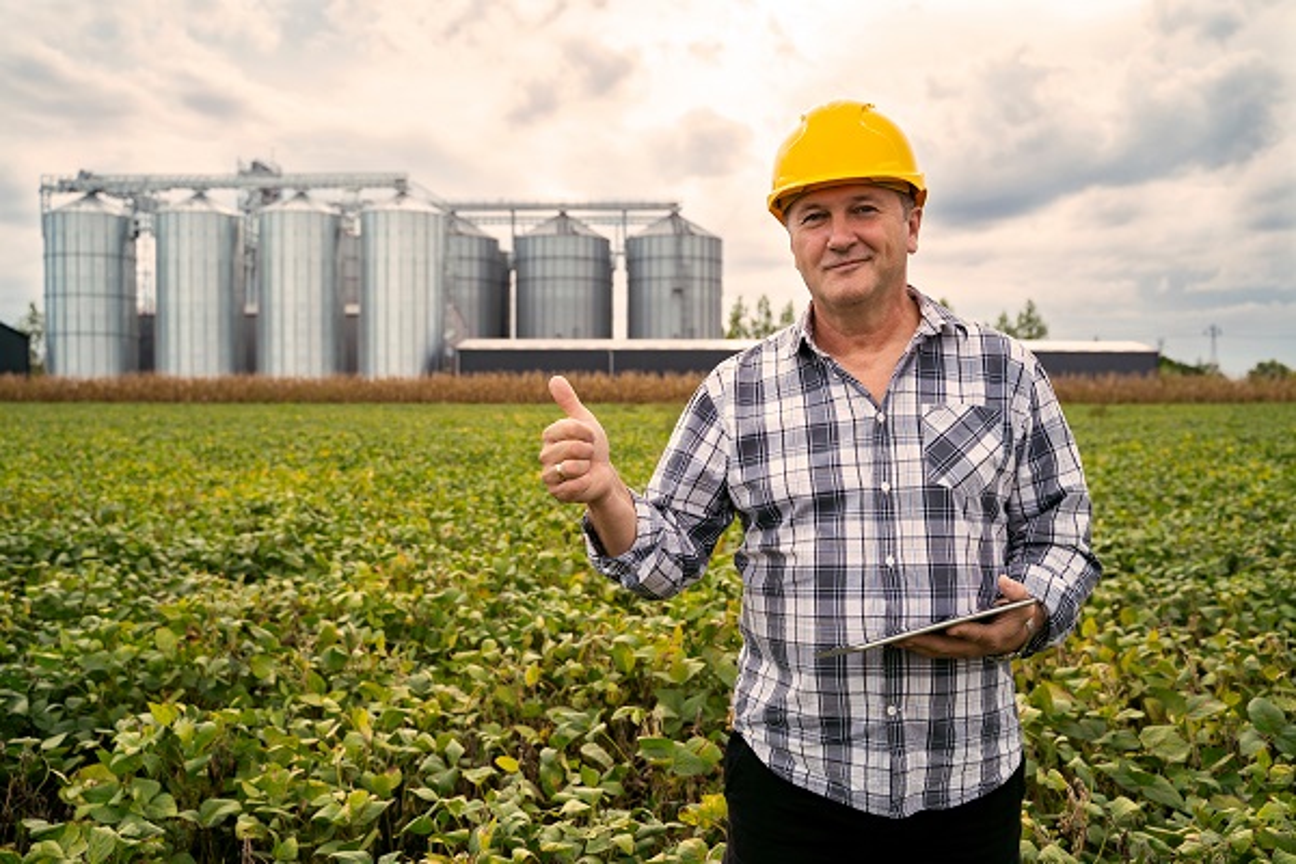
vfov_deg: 41.1
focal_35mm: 32
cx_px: 648
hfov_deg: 58.7
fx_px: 1152
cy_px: 432
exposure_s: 1/125
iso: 250
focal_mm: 32
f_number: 4.5
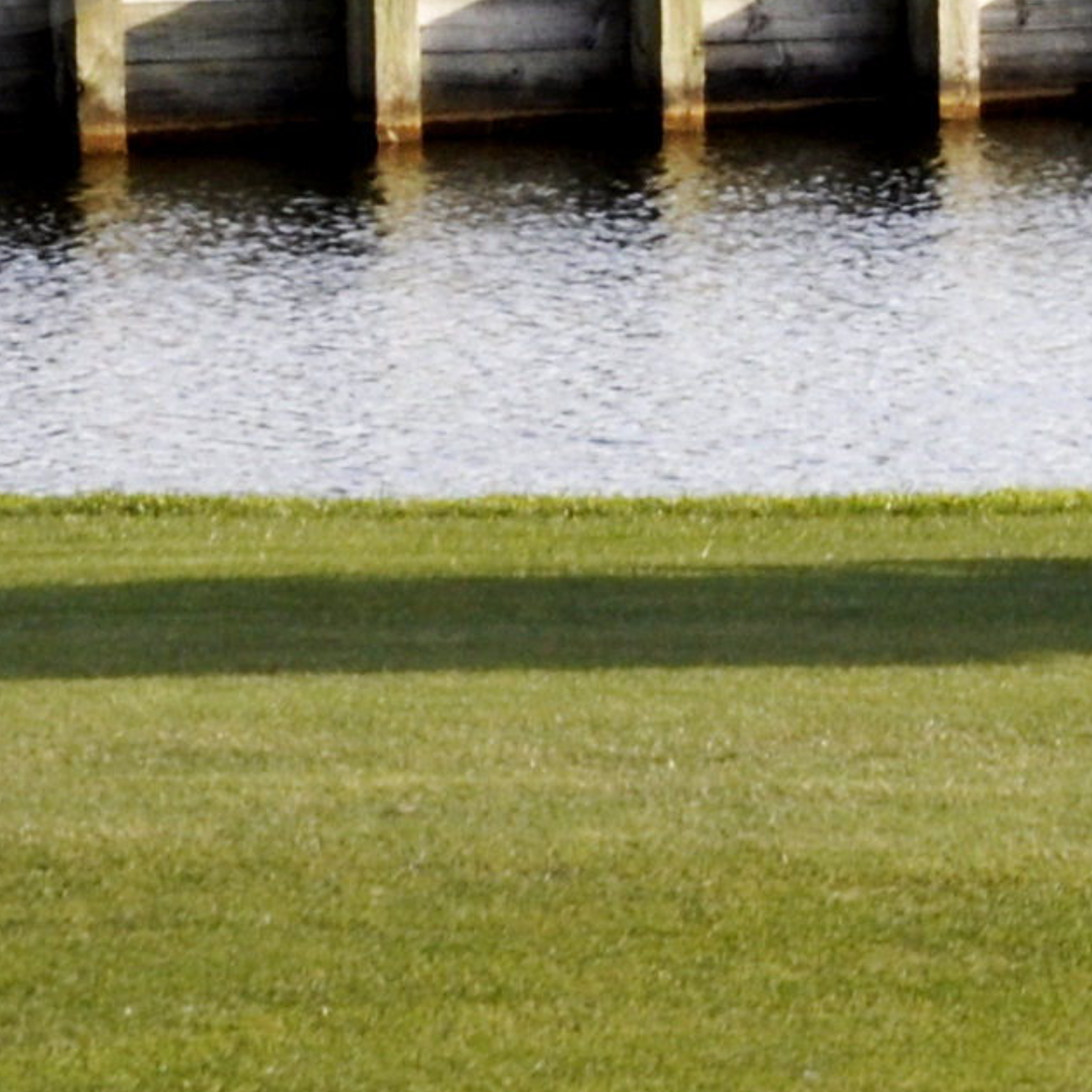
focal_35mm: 346
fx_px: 12349
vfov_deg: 5.1
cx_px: 3672
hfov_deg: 4.8
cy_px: -59
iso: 400
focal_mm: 40
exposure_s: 1/200
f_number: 14
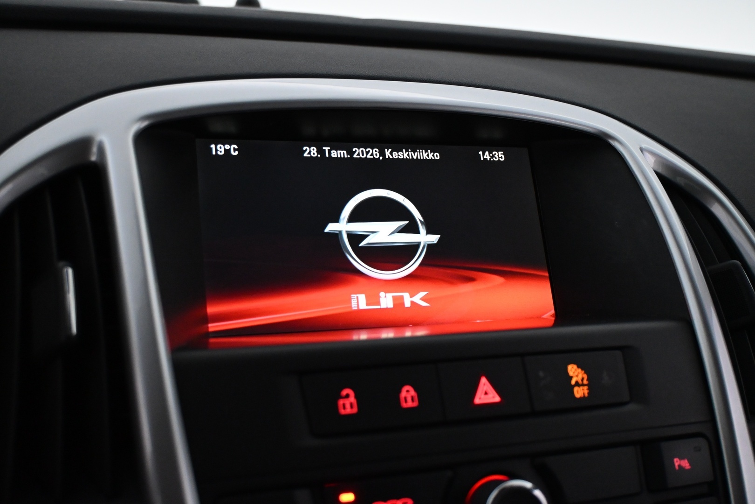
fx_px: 818
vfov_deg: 34.2
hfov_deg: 49.6
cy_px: 252
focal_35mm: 39
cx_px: 378
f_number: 4.5
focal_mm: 26
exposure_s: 1/100
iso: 3200
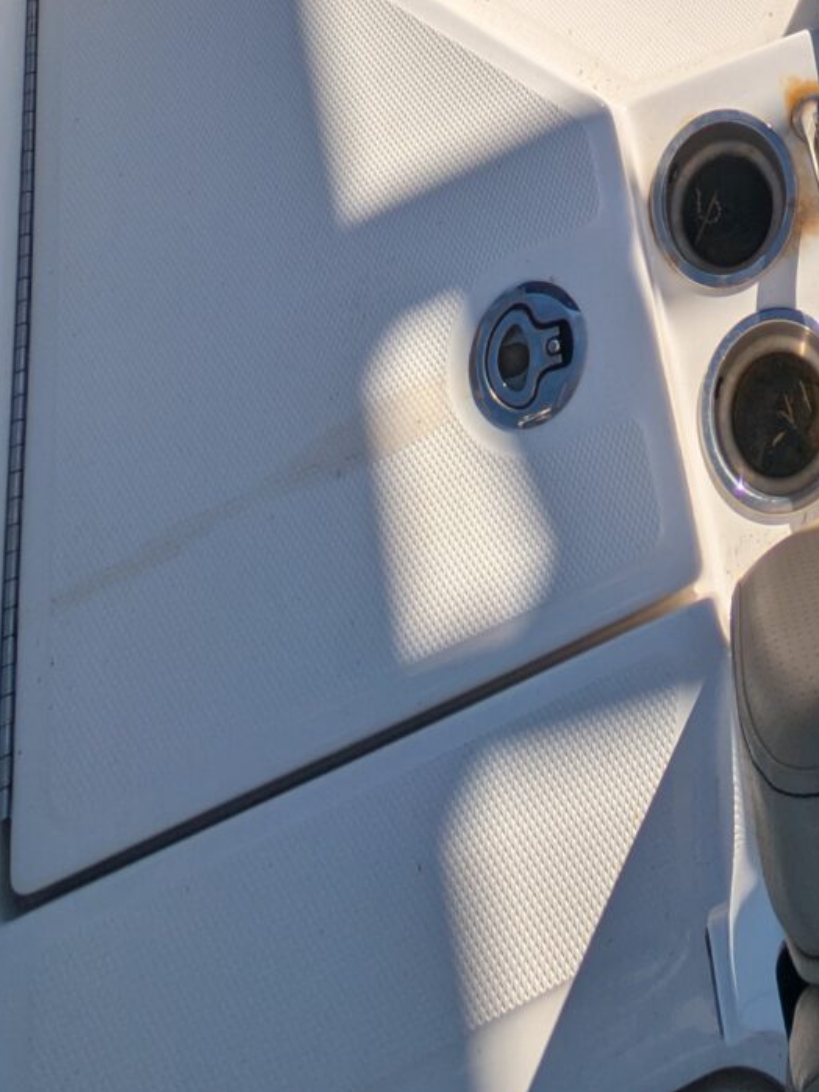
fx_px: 1388
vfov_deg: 23.2
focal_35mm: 44
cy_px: -837
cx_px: 833
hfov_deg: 30.4
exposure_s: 1/3704
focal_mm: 2.23
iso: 43
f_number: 1.95
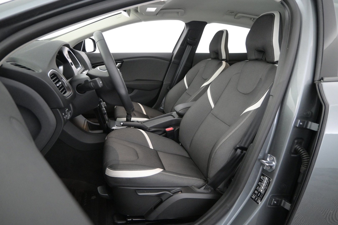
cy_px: 112
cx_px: 169
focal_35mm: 24
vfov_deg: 53.1
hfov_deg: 73.7
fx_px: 225
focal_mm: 16
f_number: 3.5
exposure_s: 1/50
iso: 2500
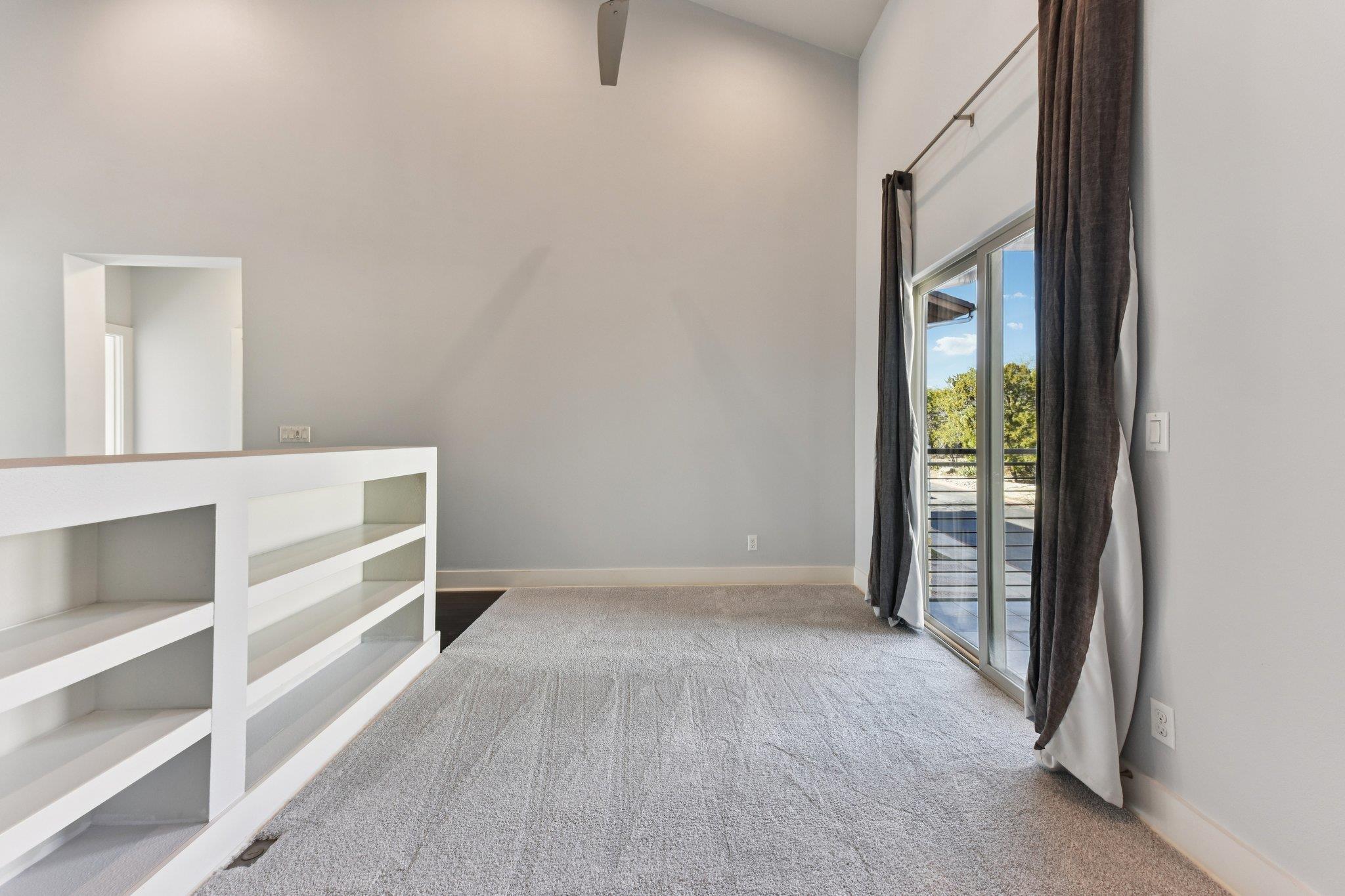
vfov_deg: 81.2
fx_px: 523
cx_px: 672
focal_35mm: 14
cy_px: 448
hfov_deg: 104.3
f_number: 8
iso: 400
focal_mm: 14
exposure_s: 1/20
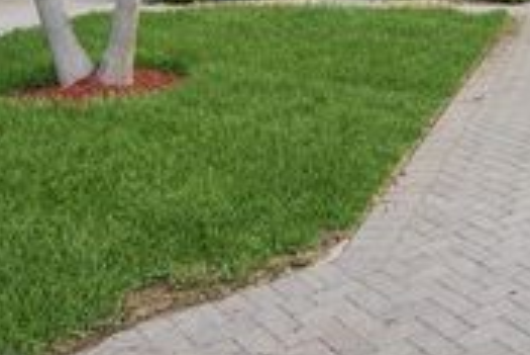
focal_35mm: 57
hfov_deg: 31.0
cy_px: -77
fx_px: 840
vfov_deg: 21.9
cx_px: 591
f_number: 8
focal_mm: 20
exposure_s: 1/250
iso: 200
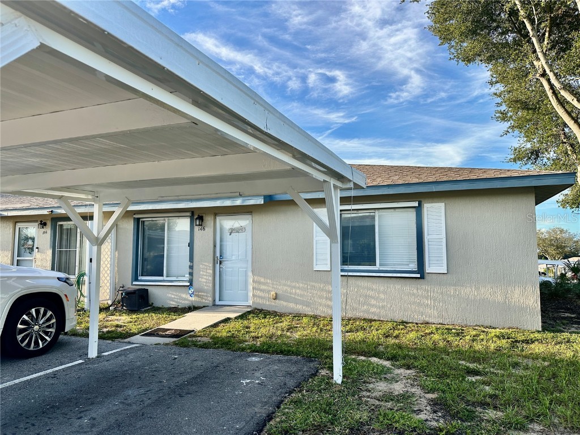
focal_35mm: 24
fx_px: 402
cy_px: 218
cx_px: 290
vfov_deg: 56.8
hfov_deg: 71.6
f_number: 1.78
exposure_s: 1/1304
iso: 80
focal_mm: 6.86
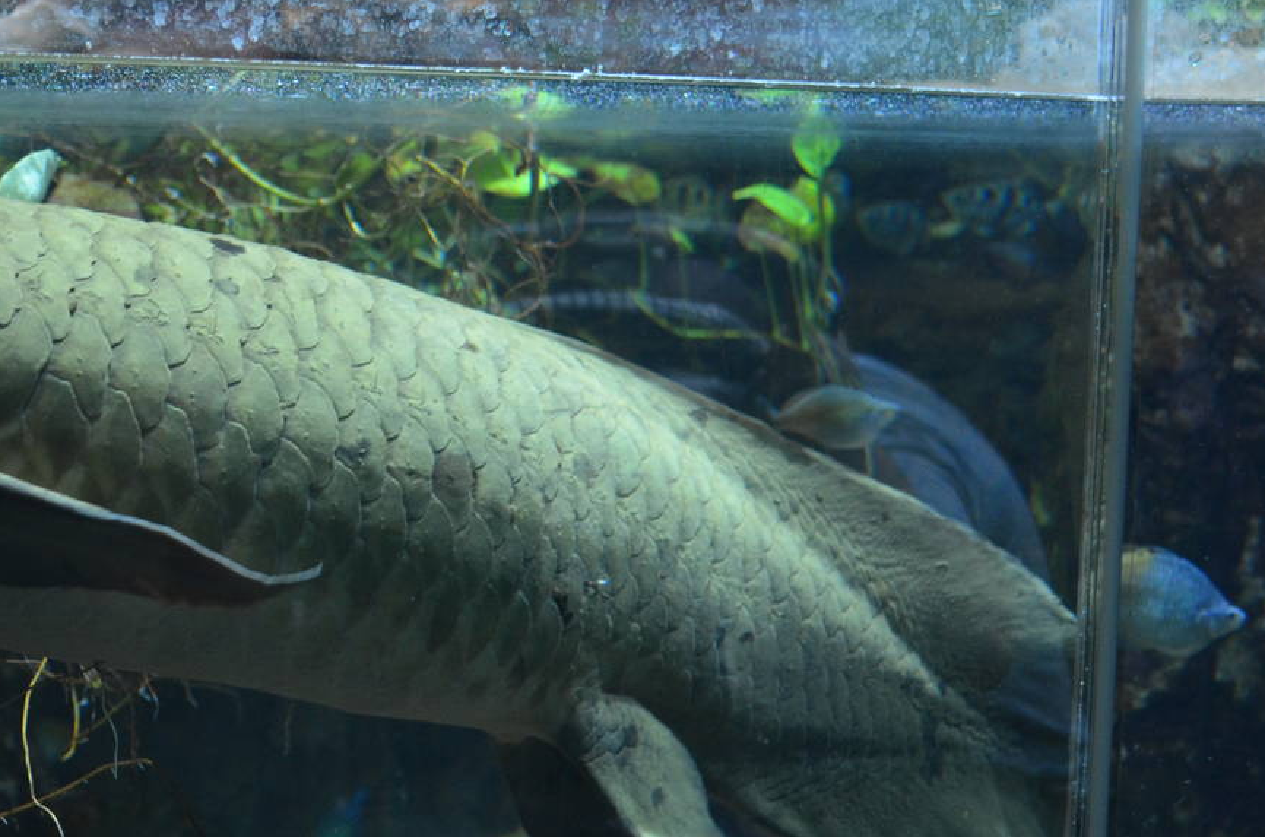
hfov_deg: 32.0
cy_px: 514
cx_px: 229
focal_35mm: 61
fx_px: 2138
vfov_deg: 22.1
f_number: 4
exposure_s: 1/30
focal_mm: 22
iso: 1000
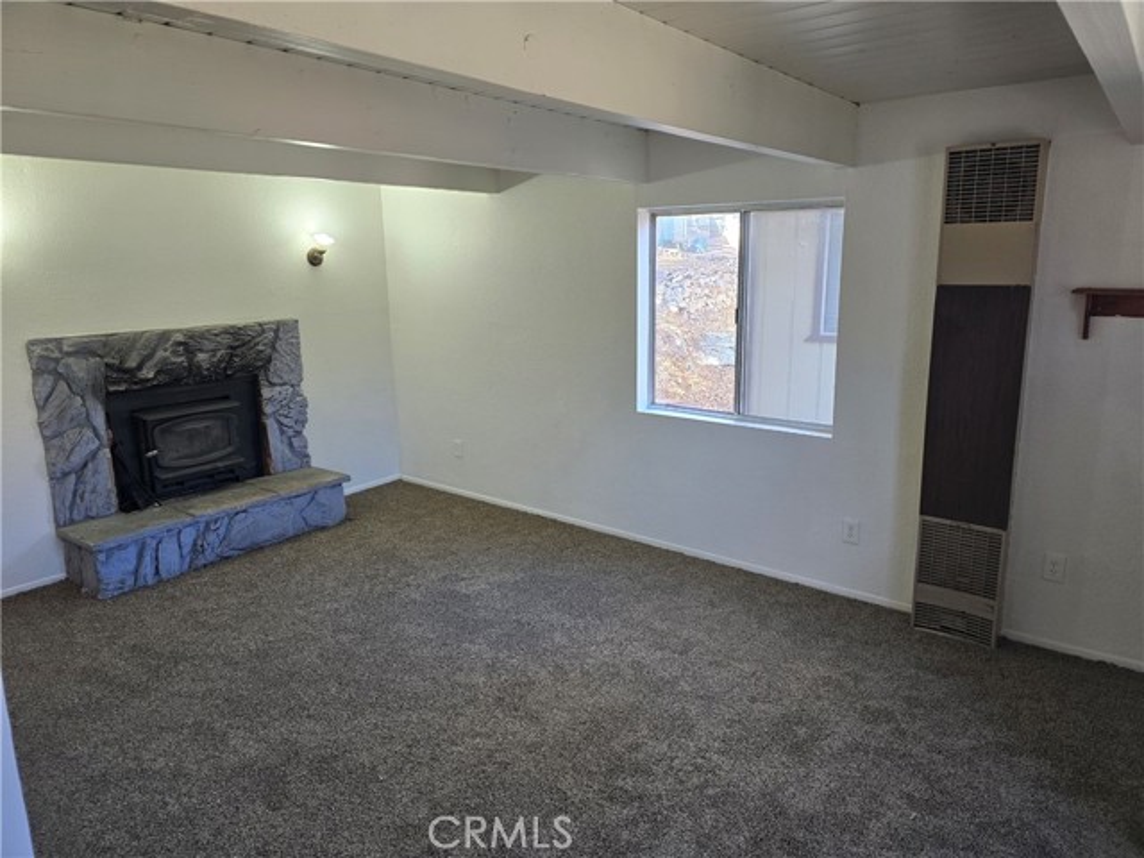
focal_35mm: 23
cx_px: 572
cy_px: 429
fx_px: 760
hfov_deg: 73.9
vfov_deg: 58.9
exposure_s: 1/120
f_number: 1.7
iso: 160
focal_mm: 6.3
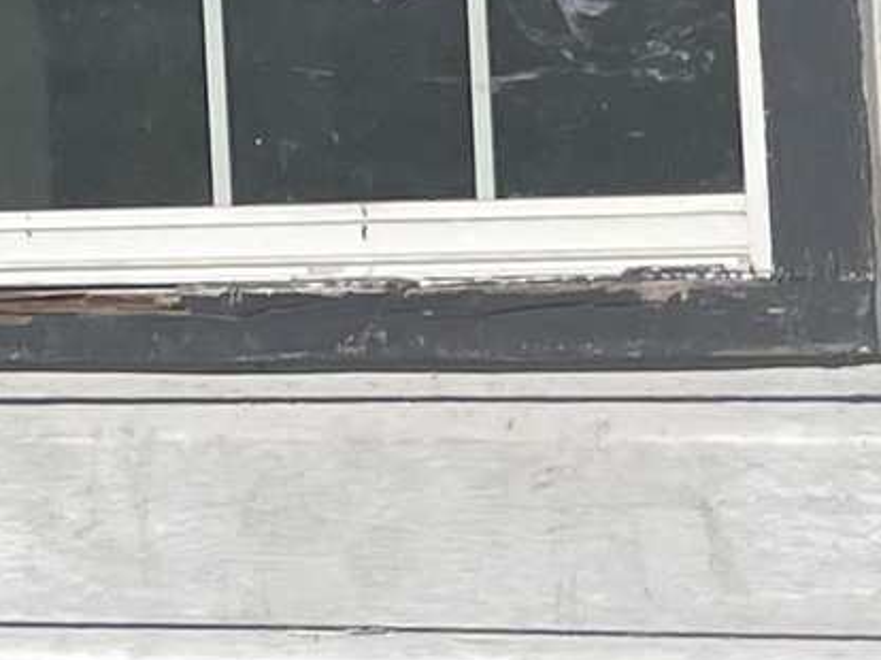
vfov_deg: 7.6
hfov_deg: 9.2
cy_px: -332
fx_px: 4909
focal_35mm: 193
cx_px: 2075
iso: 32
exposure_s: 1/7299
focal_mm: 4.2
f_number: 1.6
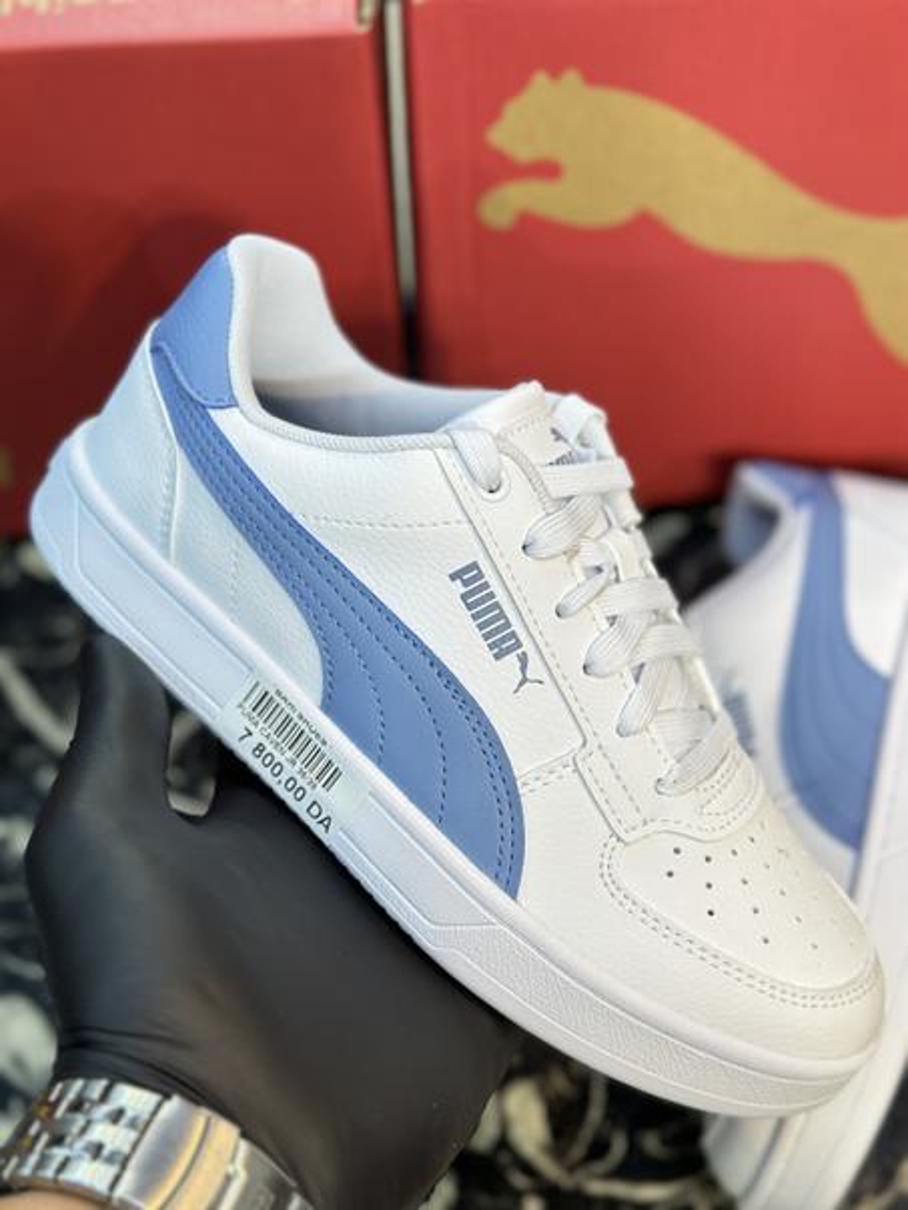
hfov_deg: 30.3
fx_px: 1679
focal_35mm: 48
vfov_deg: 39.7
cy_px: 605
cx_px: 454
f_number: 1.78
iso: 80
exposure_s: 1/260
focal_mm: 6.86
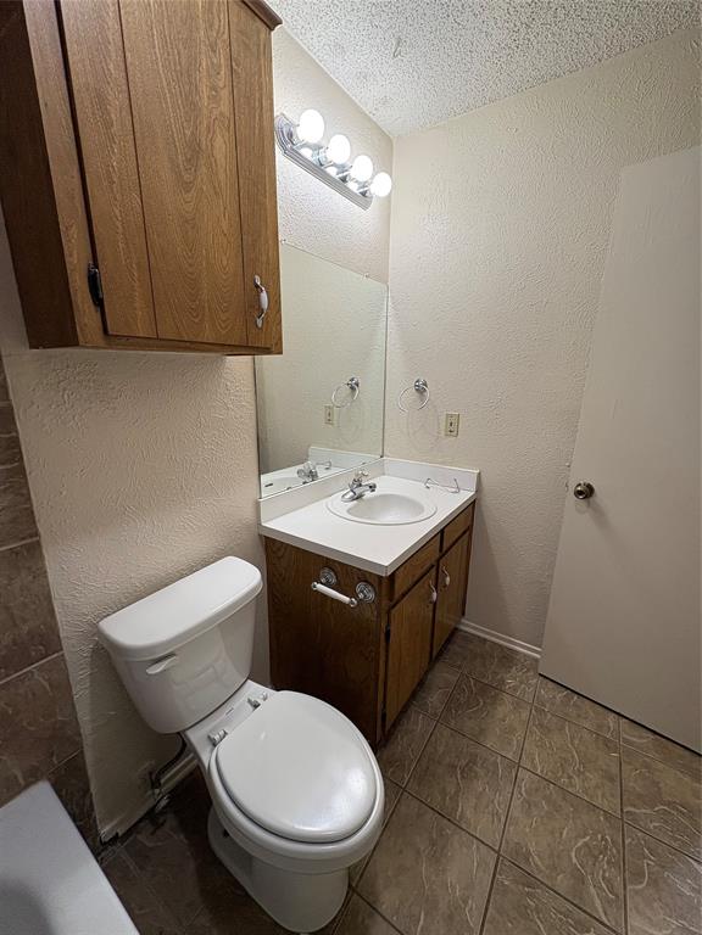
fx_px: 379
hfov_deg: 85.7
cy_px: 468
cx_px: 351
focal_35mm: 14
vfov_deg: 102.1
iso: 125
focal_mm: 2.22
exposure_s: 1/60
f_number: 2.2
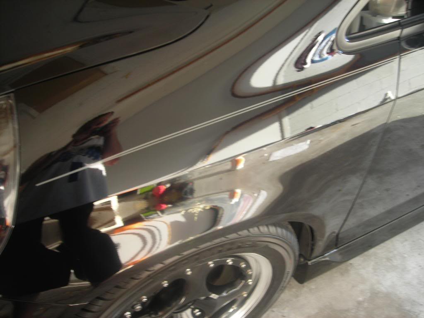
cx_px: 212
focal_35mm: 38
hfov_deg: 49.0
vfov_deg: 37.7
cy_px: 159
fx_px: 465
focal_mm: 6.3
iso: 50
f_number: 3.2
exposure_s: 1/12
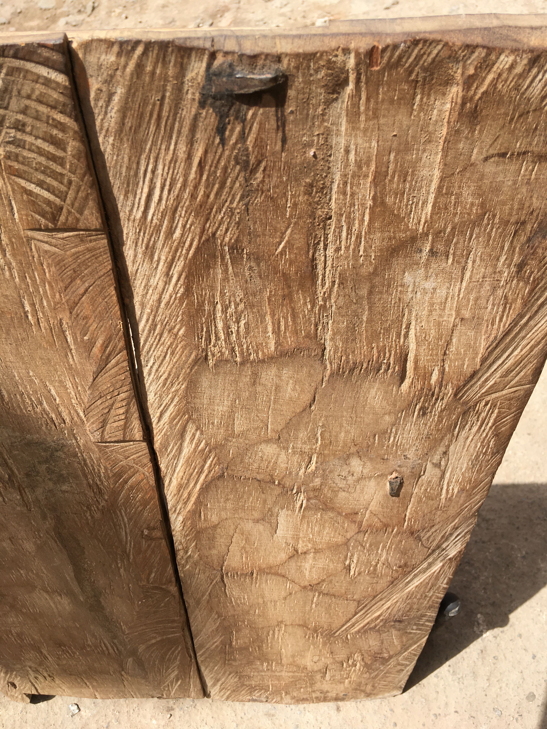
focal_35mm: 29
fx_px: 611
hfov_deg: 48.2
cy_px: 364
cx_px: 274
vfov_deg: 61.7
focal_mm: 4.15
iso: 25
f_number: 2.2
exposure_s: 1/686
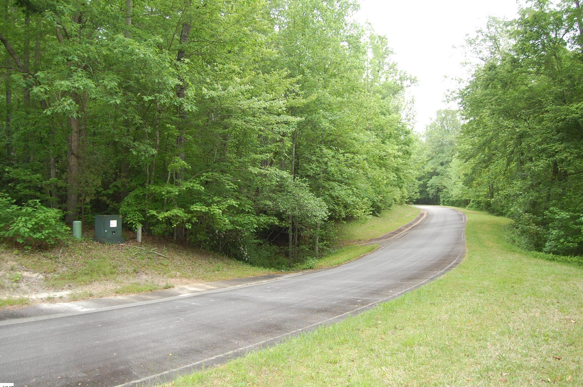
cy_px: 190
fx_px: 453
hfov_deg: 65.6
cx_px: 291
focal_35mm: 28
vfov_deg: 46.3
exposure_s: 1/160
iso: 400
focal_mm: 18
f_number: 3.5
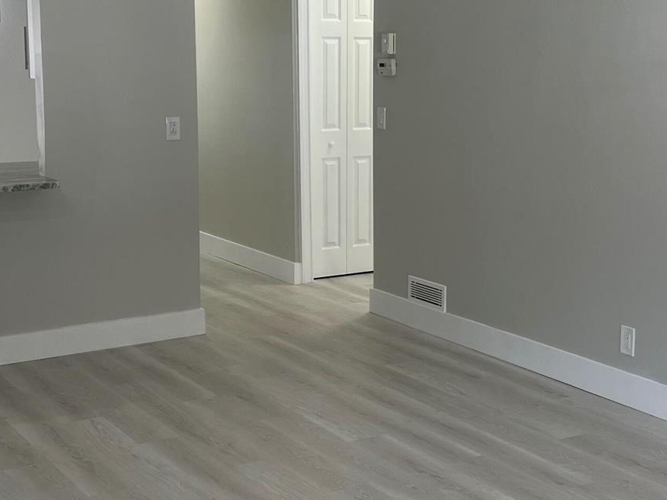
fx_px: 1194
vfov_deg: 23.6
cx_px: 327
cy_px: 180
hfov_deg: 31.2
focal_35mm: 62
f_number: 1.5
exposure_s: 1/163
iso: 50
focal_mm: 5.7
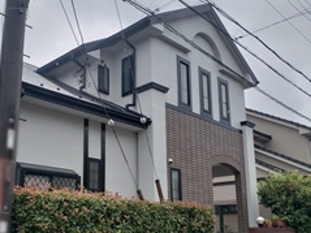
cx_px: 121
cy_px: 150
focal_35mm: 38
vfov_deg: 37.4
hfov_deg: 48.6
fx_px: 341
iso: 50
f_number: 2.4
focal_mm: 4.3
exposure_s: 1/1036
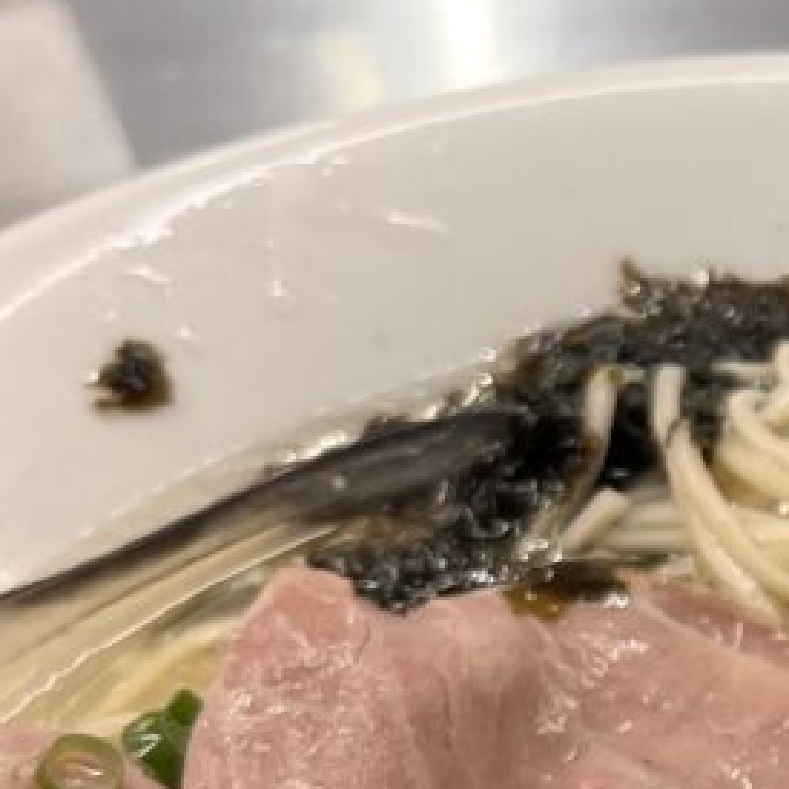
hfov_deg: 14.7
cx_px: 1305
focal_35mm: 107
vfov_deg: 16.1
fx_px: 2759
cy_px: 714
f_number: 1.6
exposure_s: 1/100
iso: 100
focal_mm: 5.1
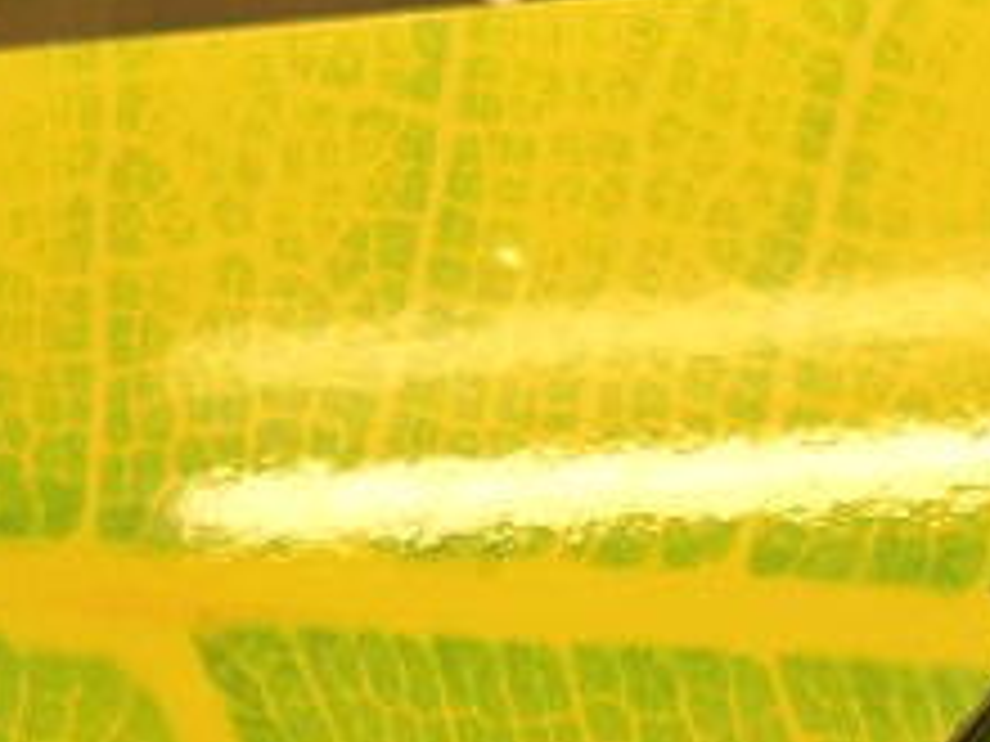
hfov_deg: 19.4
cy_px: 1120
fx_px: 2803
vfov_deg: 14.1
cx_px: 1017
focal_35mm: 98
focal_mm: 4.9
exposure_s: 1/60
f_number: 3.5
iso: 100
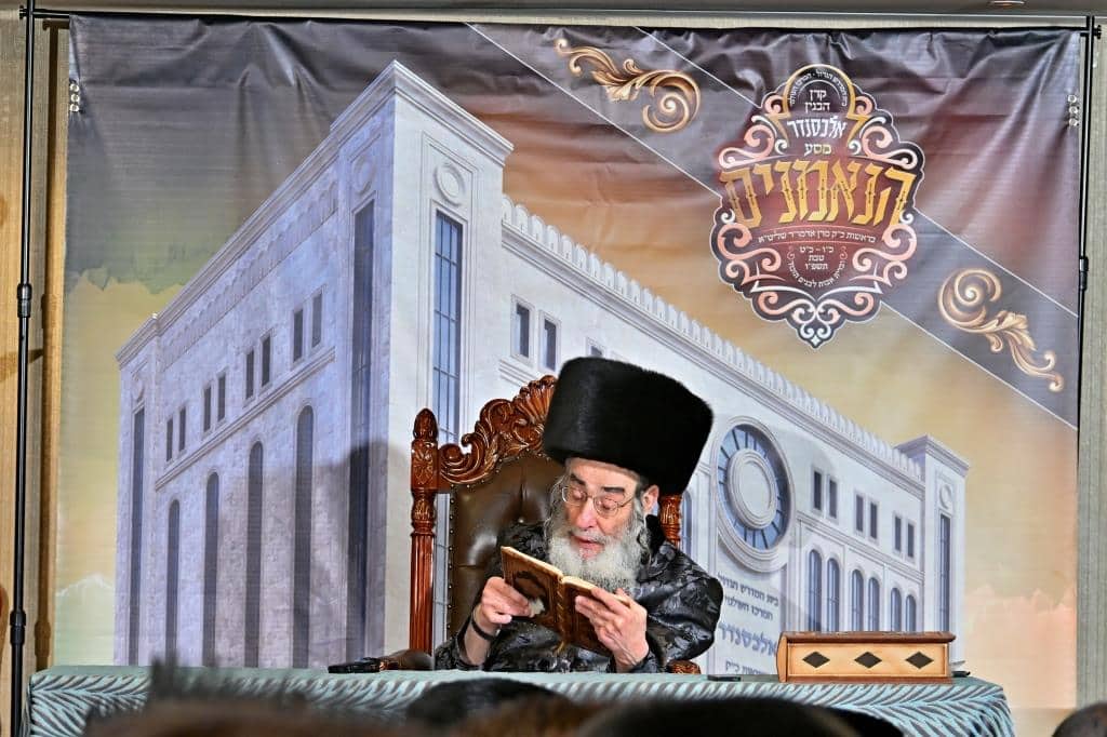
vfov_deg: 8.7
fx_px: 4826
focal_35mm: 157
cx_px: 554
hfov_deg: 13.1
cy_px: 368
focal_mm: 105
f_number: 2.8
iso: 640
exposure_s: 1/160
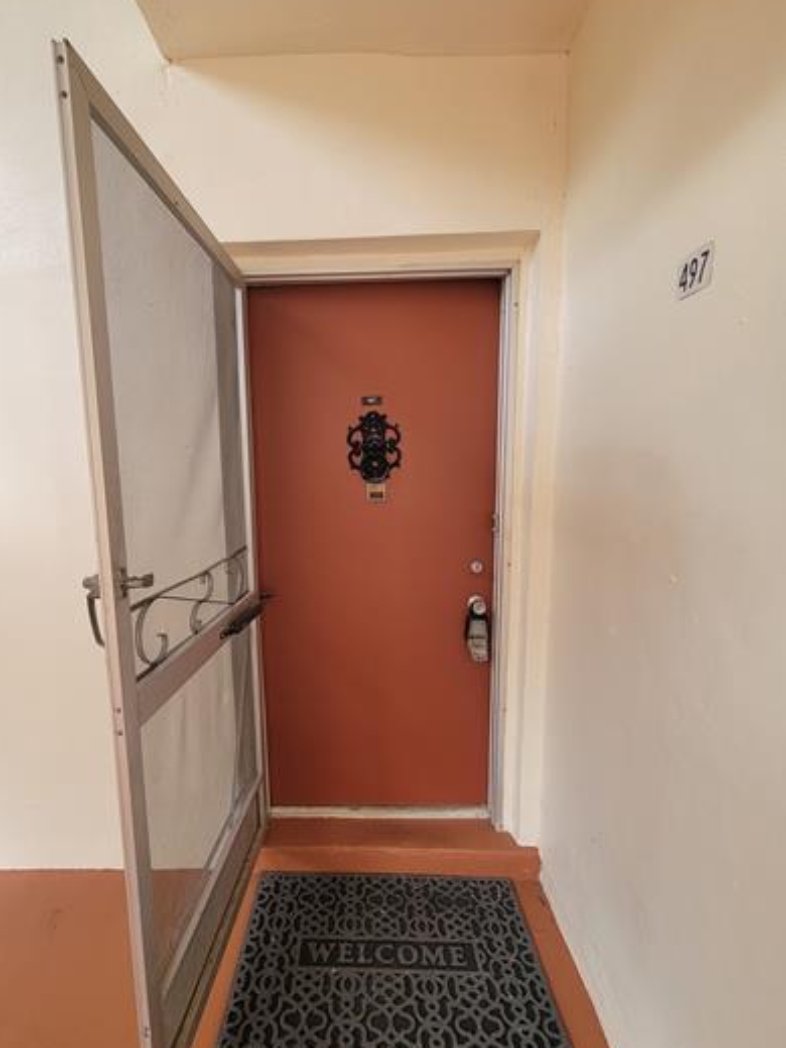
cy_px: 550
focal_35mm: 15
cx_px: 349
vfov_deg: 98.1
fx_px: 454
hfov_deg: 81.4
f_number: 2.2
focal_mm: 2.2
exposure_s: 1/120
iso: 80
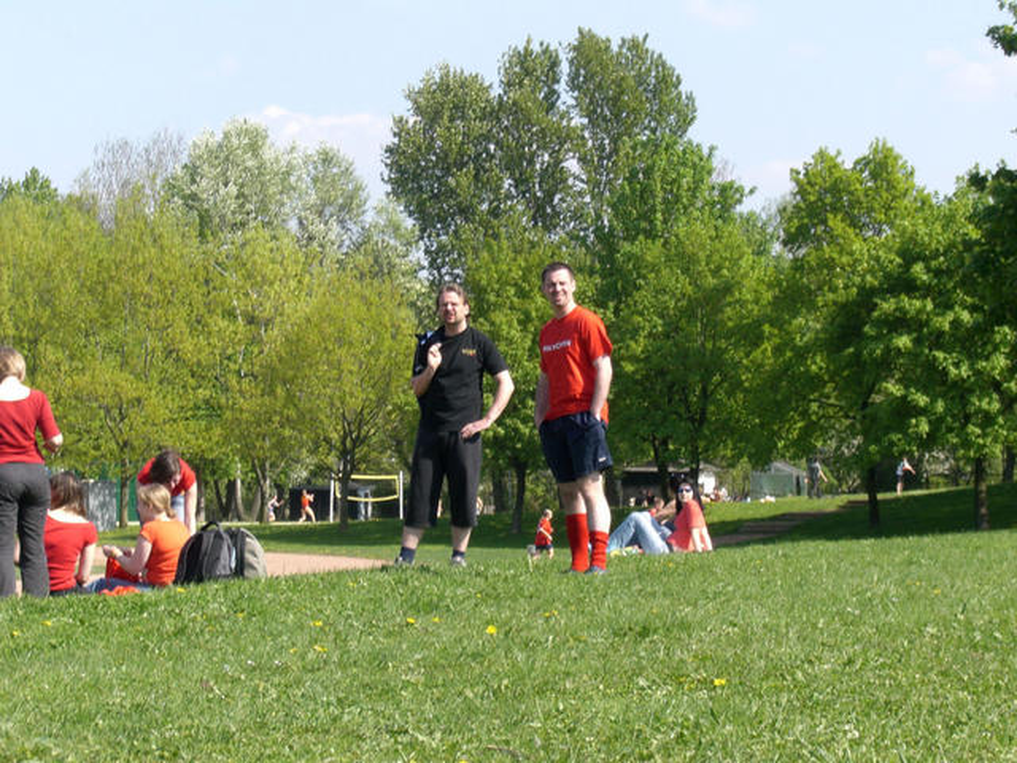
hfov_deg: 17.3
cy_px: 382
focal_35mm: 114
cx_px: 508
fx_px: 3349
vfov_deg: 13.0
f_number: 5.4
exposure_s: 1/200
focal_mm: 18.9
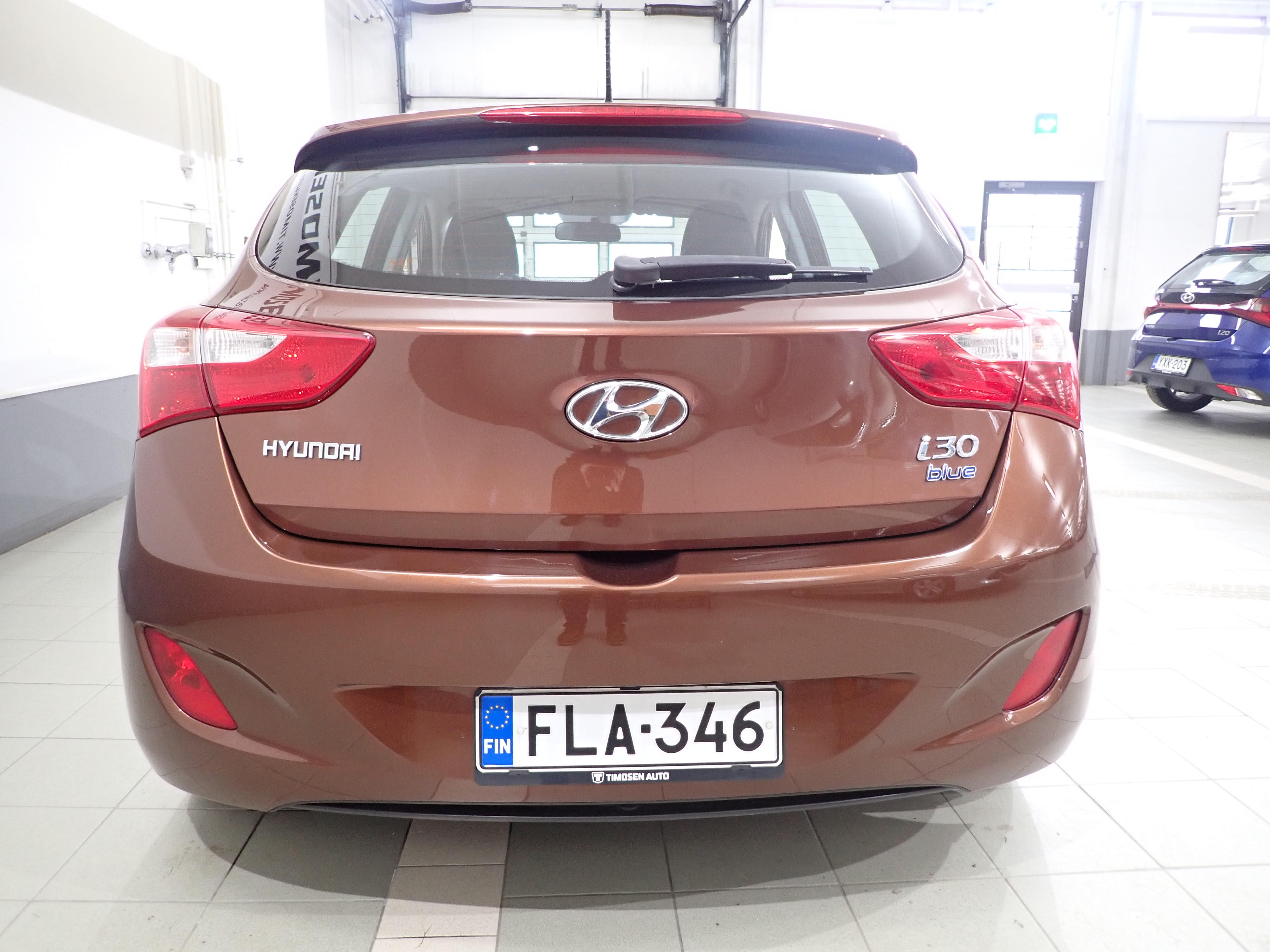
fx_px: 917
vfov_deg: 54.9
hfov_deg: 69.4
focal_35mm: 25
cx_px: 635
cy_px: 476
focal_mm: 4.5
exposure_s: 1/30
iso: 250
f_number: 2
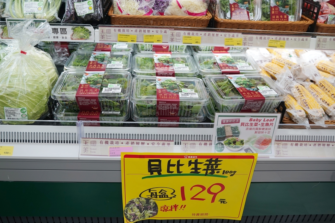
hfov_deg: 61.9
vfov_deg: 43.6
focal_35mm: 30
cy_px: 112
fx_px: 279
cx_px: 168
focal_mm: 30
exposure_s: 1/160
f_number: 4
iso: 640
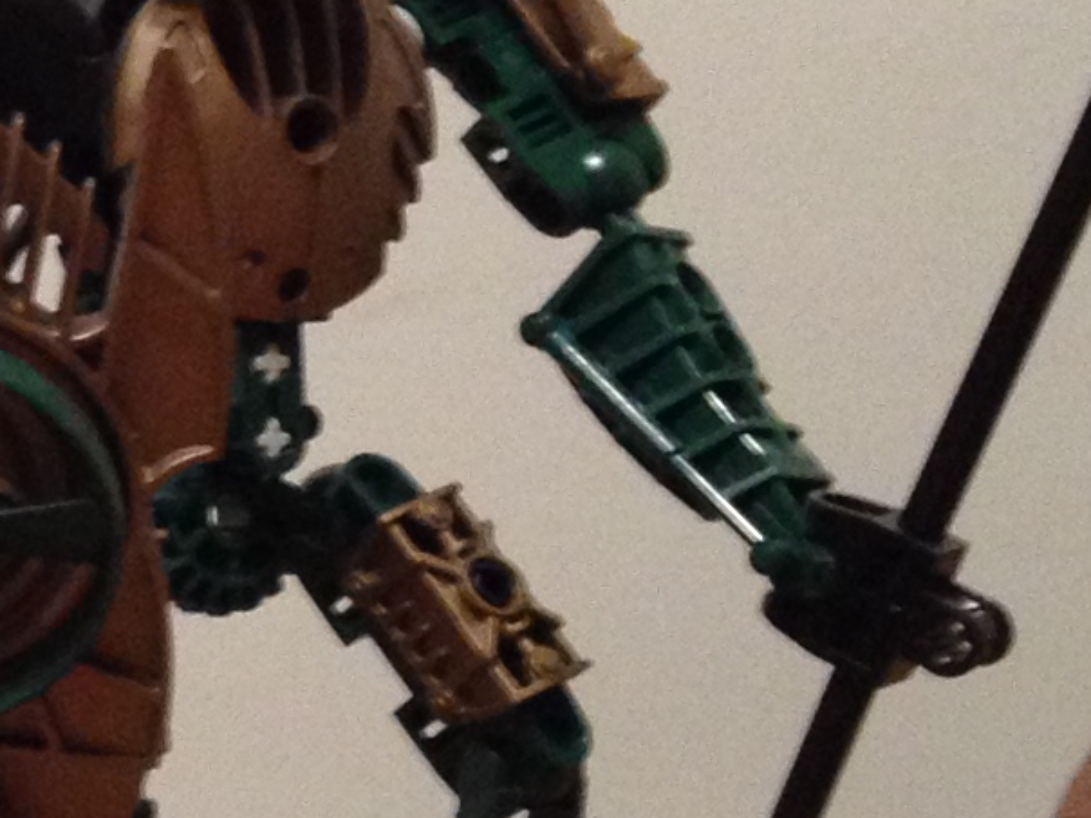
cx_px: -1362
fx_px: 5957
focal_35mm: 189
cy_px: 354
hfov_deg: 9.5
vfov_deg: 7.9
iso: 160
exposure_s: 1/20
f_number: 2.4
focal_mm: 4.28
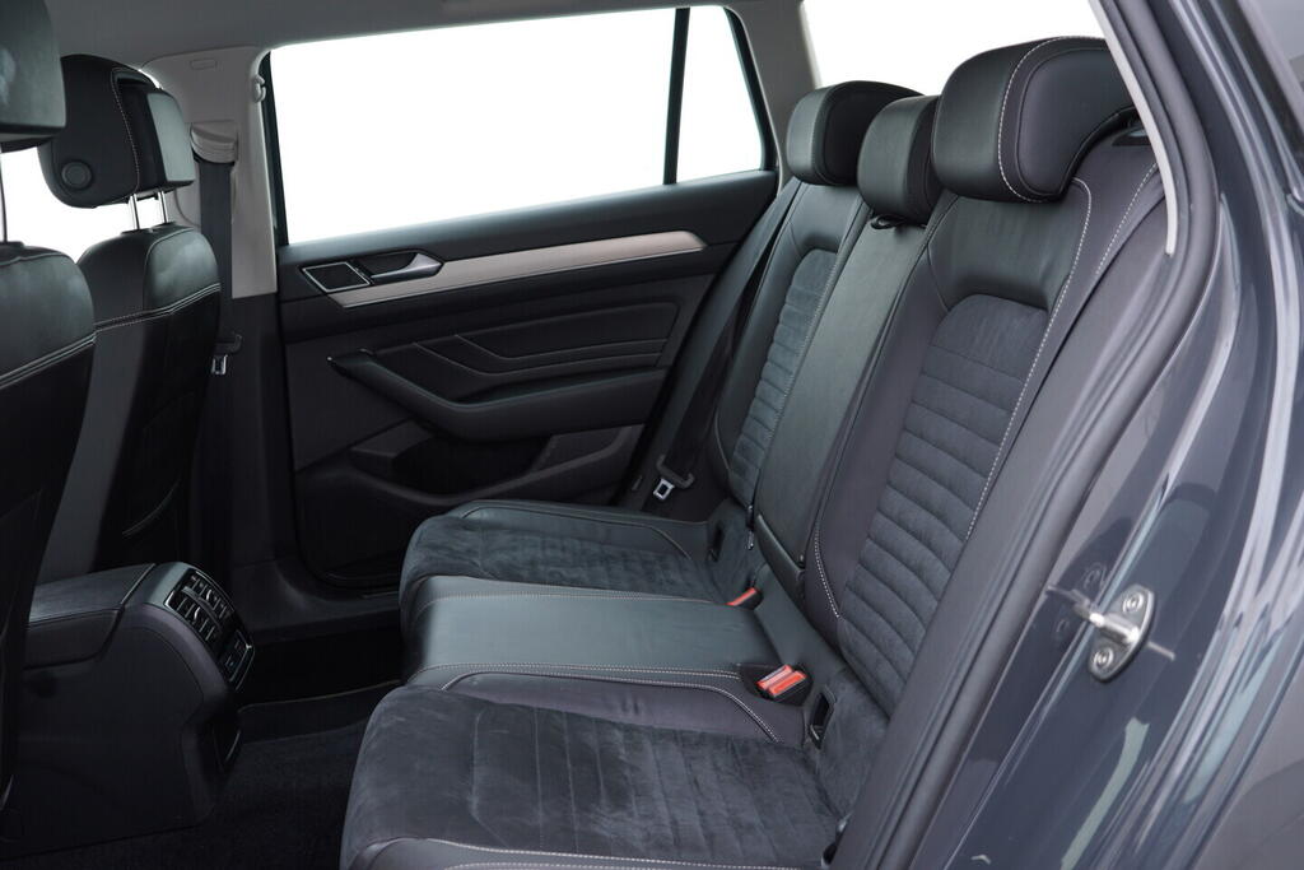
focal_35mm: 36
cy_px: 435
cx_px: 652
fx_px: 1304
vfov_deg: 36.9
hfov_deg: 53.1
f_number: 2.8
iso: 160
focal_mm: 24
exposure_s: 1/40
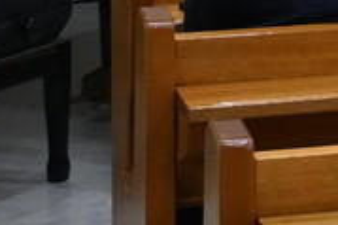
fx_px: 2765
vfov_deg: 4.5
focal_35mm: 295
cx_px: 1063
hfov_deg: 6.3
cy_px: -436
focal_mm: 27.5
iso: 1400
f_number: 4.5
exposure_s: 1/125
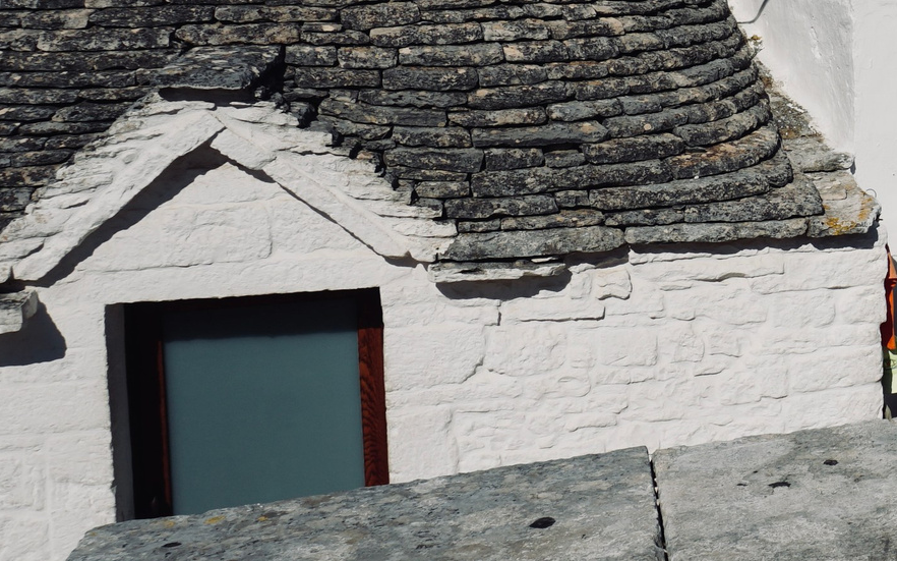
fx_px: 1735
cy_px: 13
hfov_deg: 24.2
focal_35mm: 71
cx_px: 1258
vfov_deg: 17.9
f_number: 11
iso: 100
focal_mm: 16
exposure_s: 1/500
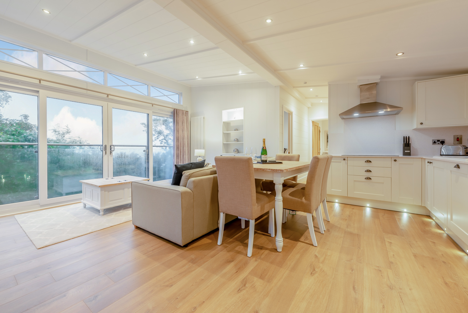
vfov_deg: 81.3
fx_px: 182
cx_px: 234
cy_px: 156
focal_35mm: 14
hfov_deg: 104.2
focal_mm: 14
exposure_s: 1/50
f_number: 8
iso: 100
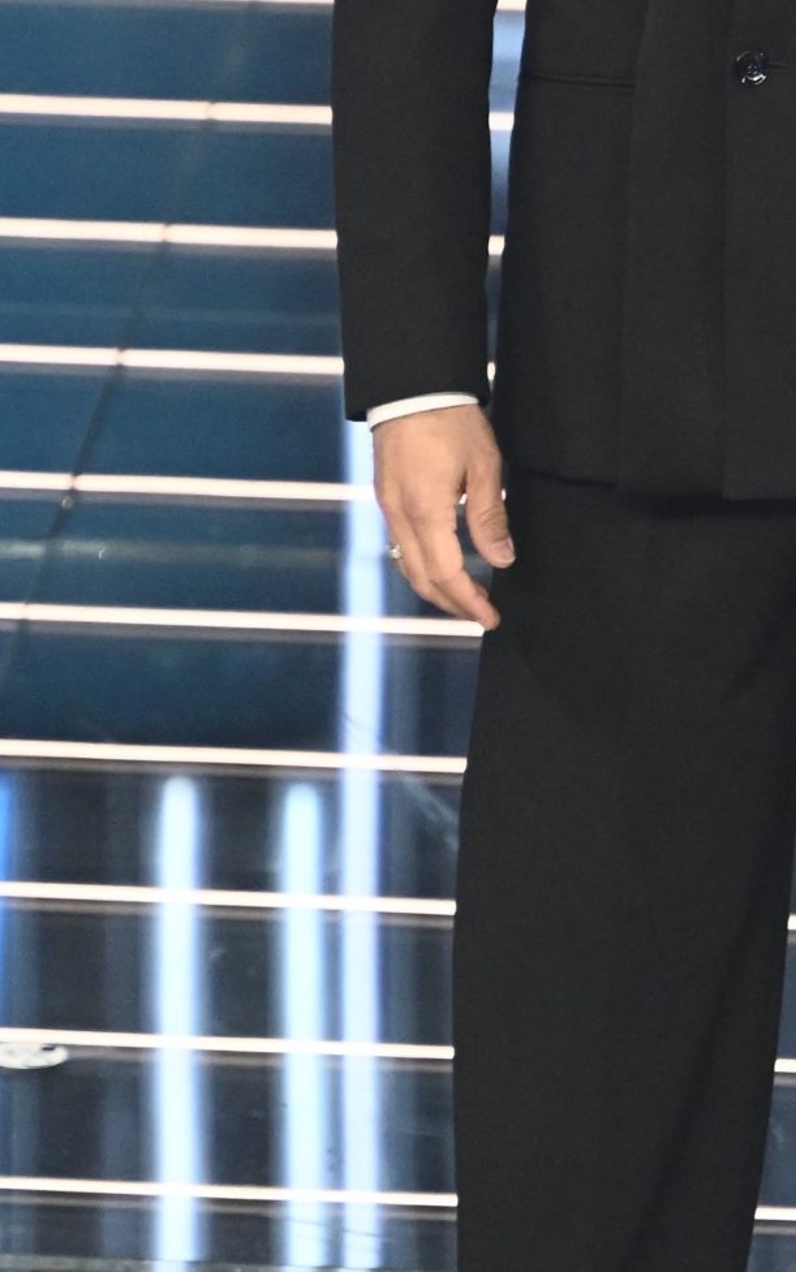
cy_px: 147
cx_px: 986
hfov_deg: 1.4
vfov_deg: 2.3
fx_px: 31954
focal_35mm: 921
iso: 4000
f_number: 4
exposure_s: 1/250
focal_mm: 230
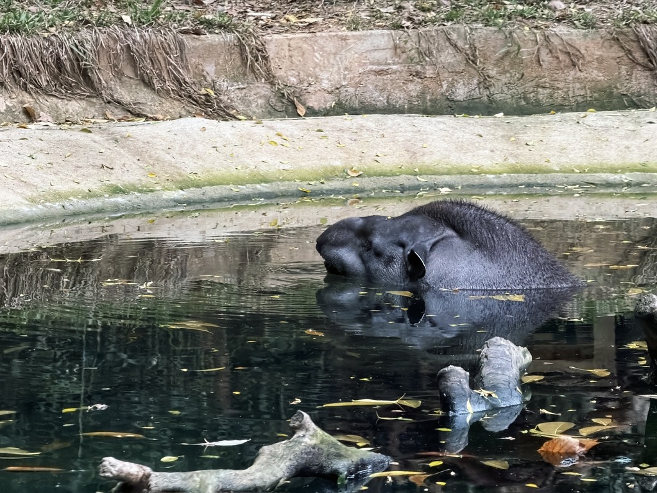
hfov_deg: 9.9
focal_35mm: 200
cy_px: 246
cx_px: 328
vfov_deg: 7.4
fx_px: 3796
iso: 200
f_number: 2.8
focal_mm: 16.89
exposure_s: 1/121
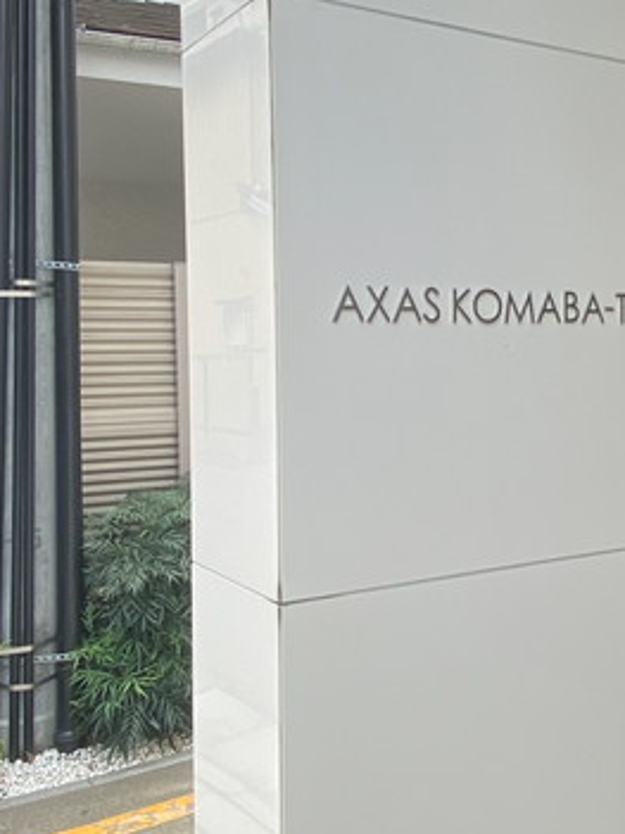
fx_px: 988
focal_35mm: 41
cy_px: 383
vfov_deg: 45.7
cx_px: 497
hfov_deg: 34.1
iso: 20
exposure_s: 1/122
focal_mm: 1.54
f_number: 2.4
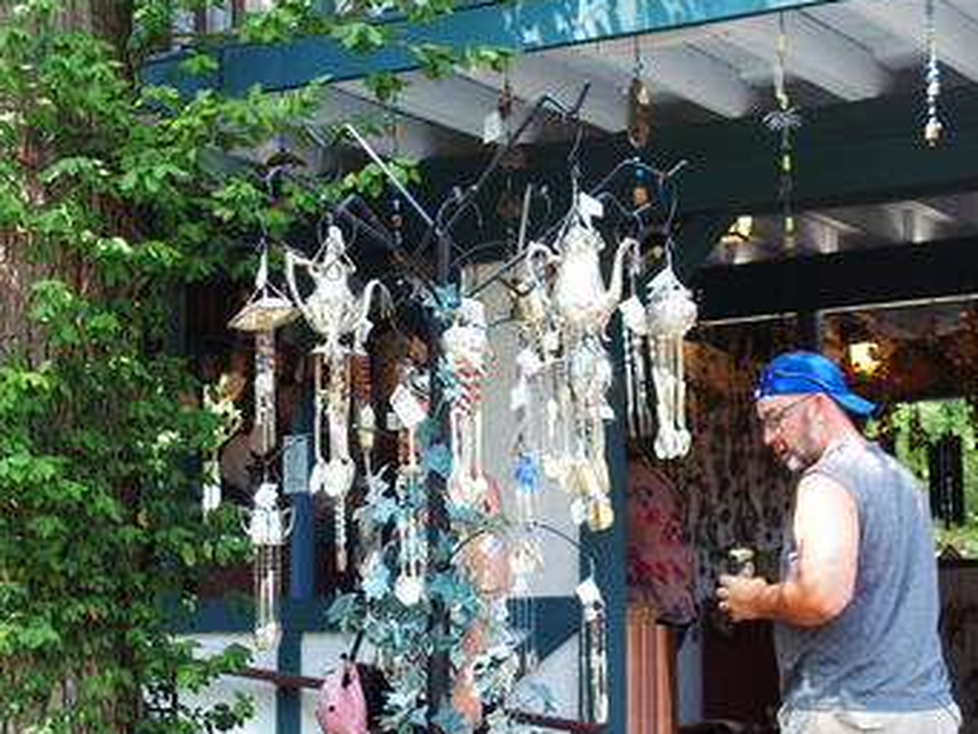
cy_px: 473
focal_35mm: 66
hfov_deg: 29.3
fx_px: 1865
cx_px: 364
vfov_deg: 22.2
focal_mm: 10.8
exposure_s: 1/100
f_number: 2.8
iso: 100
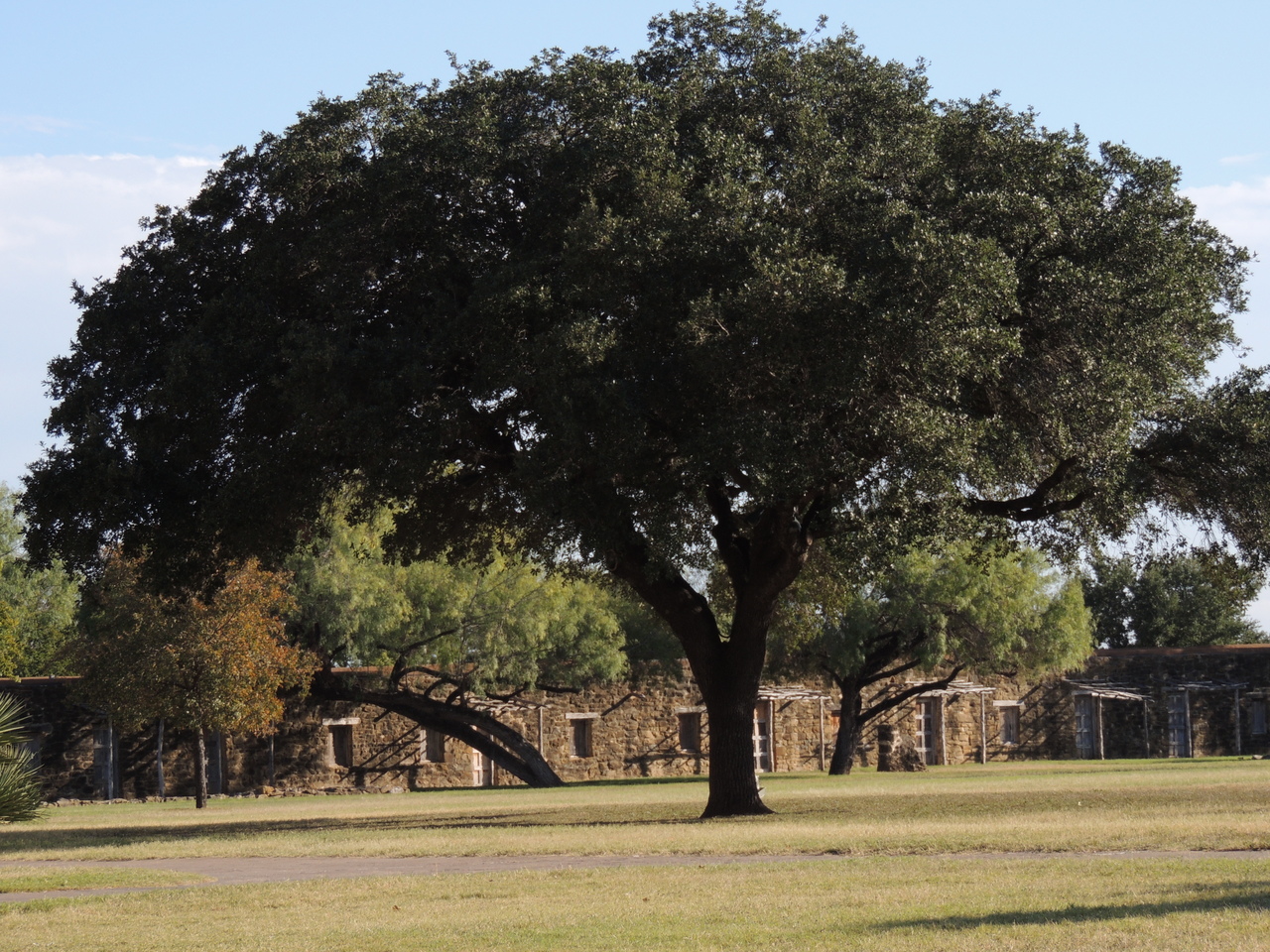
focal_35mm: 155
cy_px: 476
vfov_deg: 9.6
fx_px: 5687
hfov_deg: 12.7
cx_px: 635
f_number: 4.4
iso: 125
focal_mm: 27.6
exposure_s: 1/500
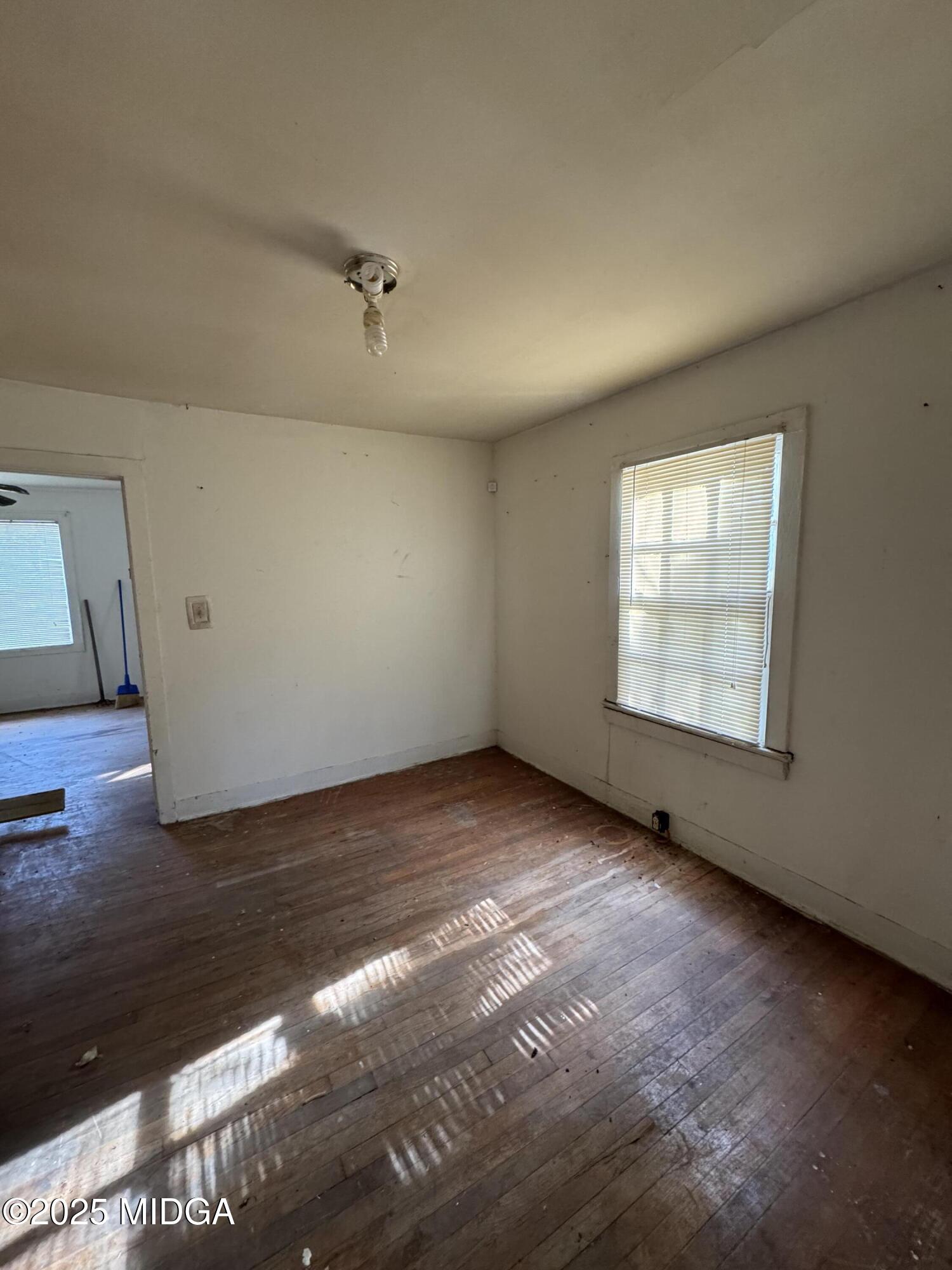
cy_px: 635
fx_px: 513
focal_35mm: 14
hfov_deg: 85.7
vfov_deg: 102.1
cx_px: 476
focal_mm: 2.22
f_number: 2.2
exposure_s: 1/99
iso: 320
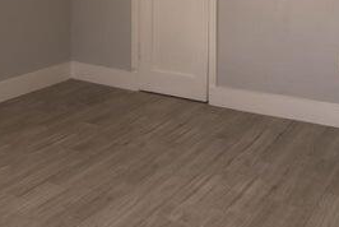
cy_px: -40
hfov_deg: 36.8
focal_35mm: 54
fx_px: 509
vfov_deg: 23.2
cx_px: 150
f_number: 5
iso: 100
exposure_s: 1/50
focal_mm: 10
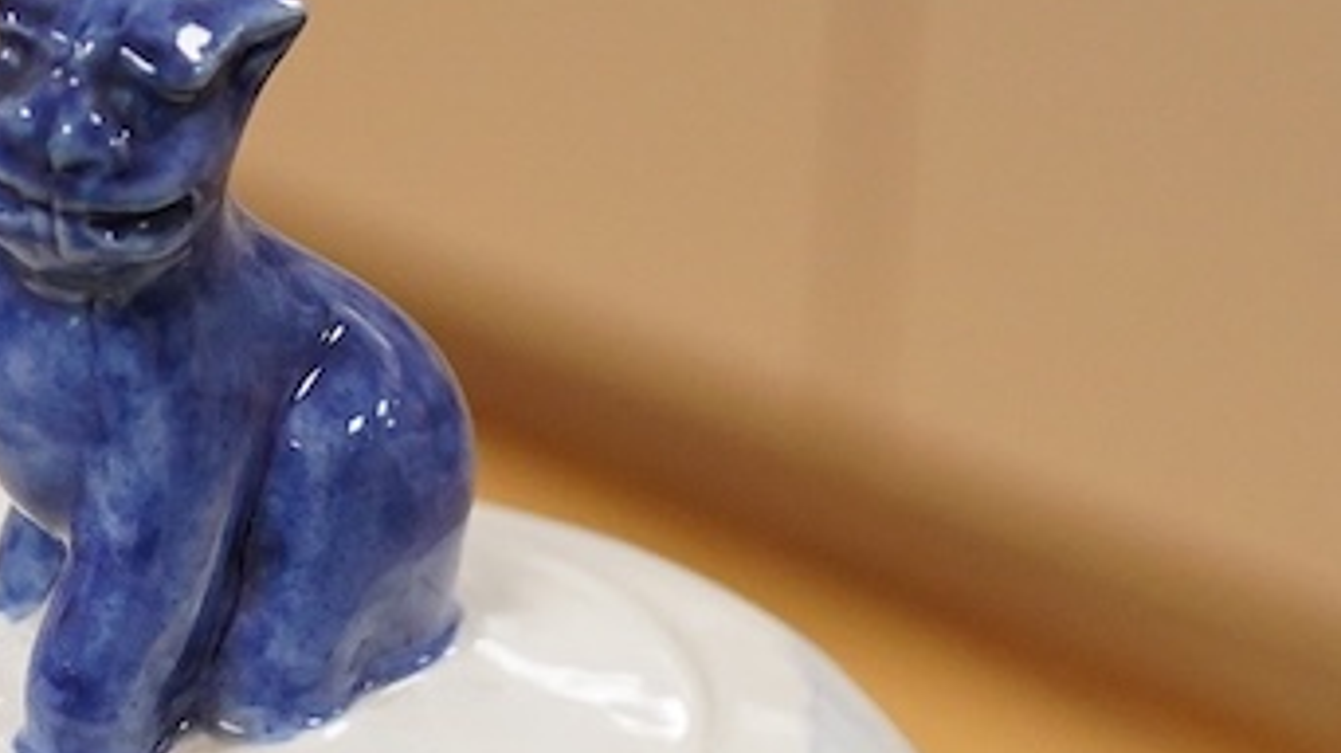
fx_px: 5509
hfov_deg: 13.8
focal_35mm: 155
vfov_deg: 7.8
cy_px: 729
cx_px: 292
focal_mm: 30
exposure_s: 1/400
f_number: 3.5
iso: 2500
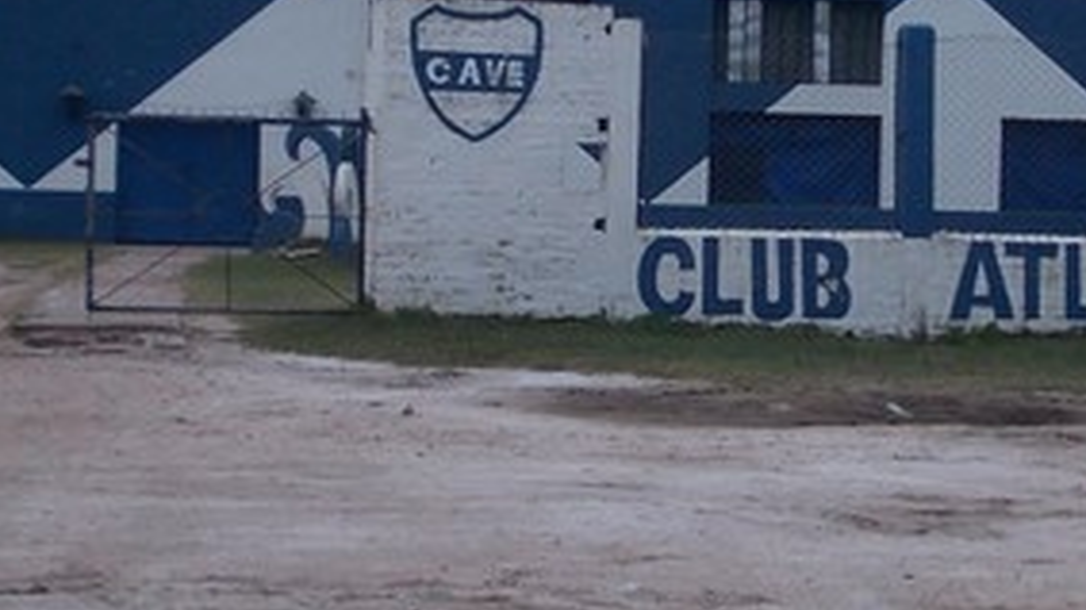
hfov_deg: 19.0
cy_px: 246
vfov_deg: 10.8
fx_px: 3224
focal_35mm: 112
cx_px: 756
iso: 80
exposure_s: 1/250
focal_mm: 5.3
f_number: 6.2
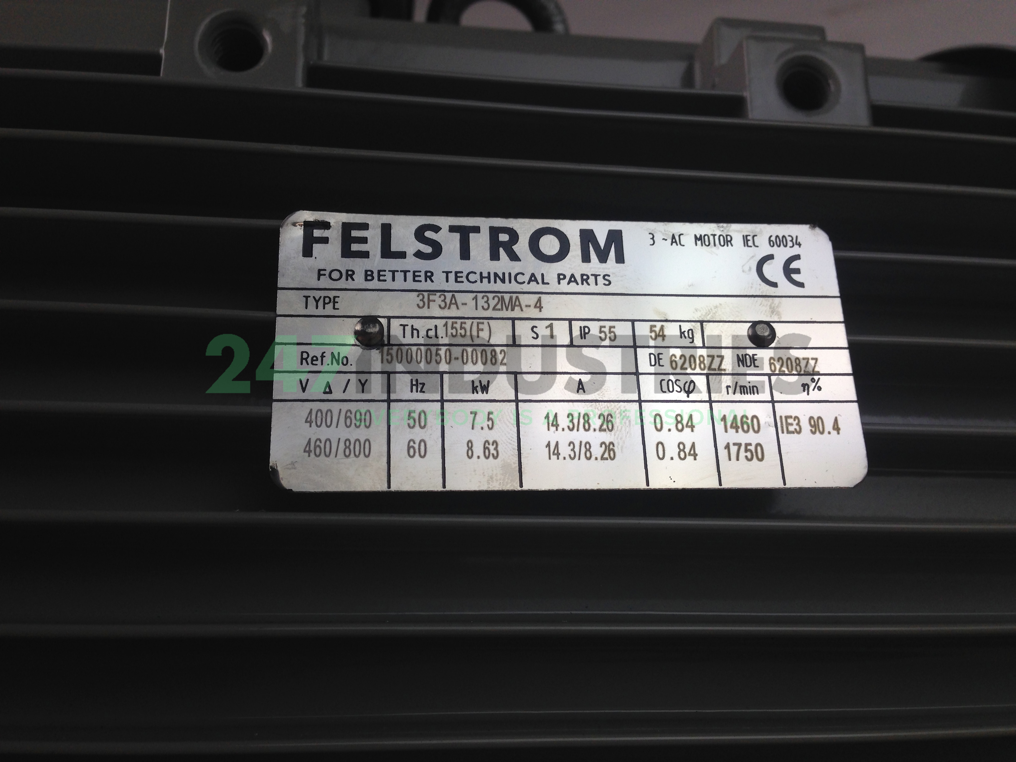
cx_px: 508
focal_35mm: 33
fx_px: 969
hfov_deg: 55.4
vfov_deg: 42.9
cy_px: 381
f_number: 2.4
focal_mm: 4.12
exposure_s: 1/616
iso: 50
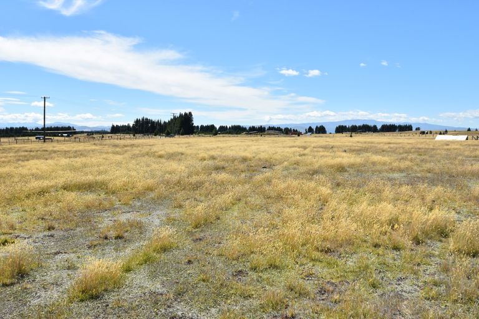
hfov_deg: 61.9
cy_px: 160
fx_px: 399
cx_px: 240
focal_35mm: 30
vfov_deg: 43.6
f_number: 11
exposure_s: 1/500
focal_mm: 20
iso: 200
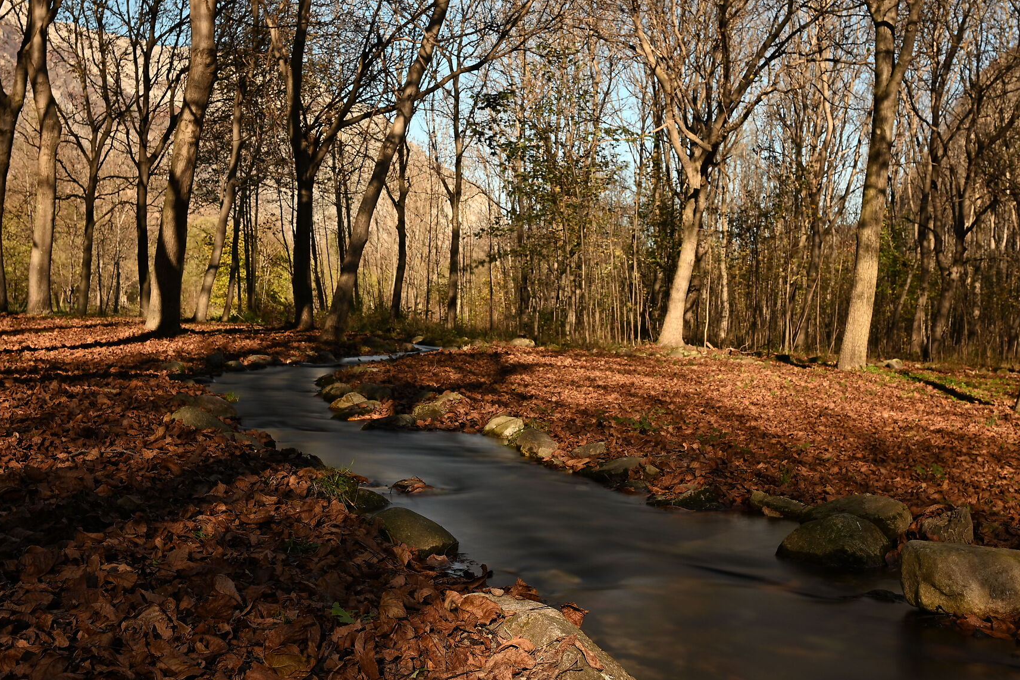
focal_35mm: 42
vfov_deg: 31.7
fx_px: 1190
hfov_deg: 46.4
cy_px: 234
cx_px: 482
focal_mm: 30
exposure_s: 13
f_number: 8
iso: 100
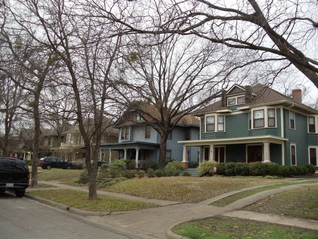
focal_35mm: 44
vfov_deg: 32.9
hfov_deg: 42.9
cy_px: 120
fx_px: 404
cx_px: 159
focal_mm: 6
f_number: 3.5
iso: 80
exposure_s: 1/200
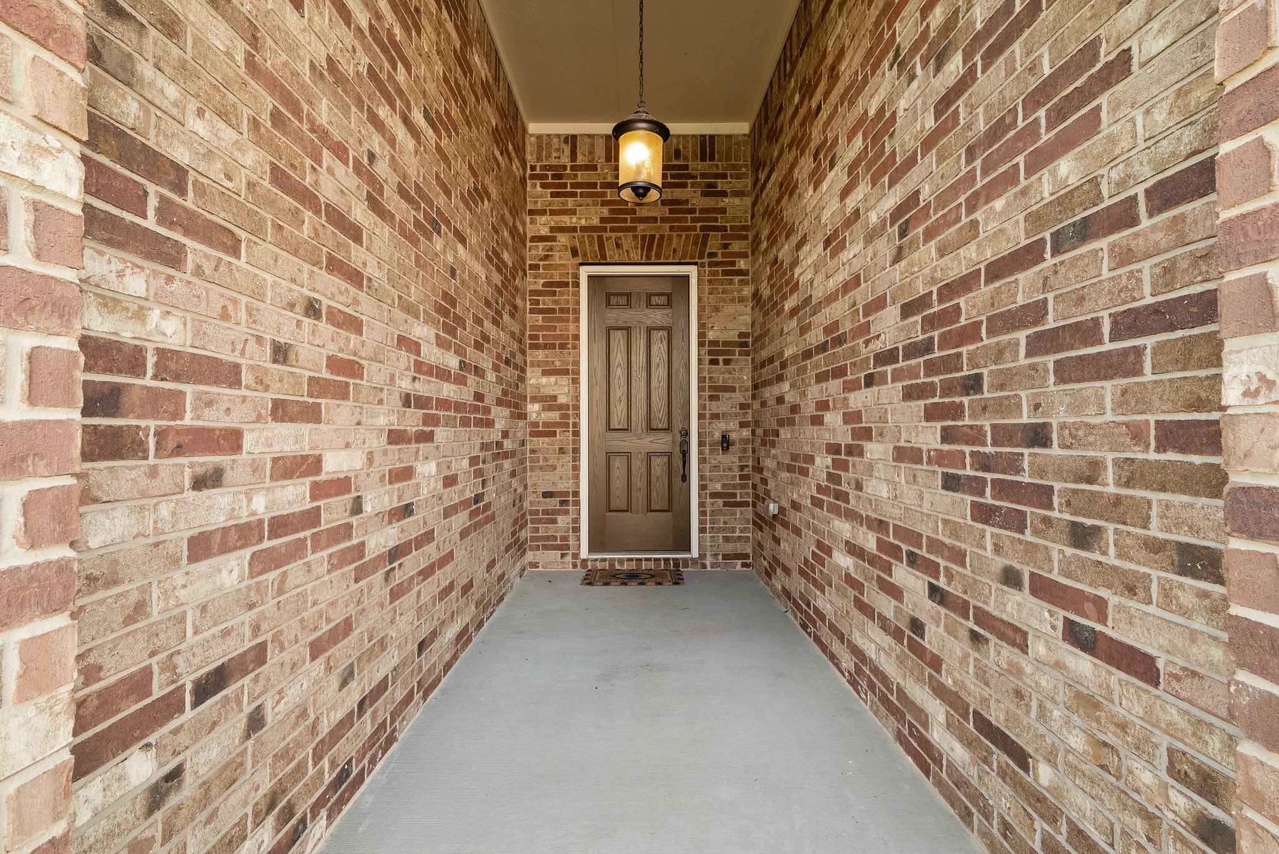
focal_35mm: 16
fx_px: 569
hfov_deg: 96.7
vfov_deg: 73.8
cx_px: 640
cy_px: 427
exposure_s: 1/5
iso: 400
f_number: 10
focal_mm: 16
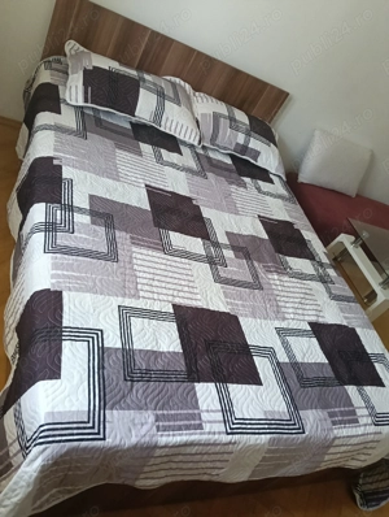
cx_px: 194
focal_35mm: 27
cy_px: 258
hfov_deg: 51.5
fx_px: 403
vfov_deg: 65.2
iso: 400
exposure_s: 1/33.3
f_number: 1.8
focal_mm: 3.98
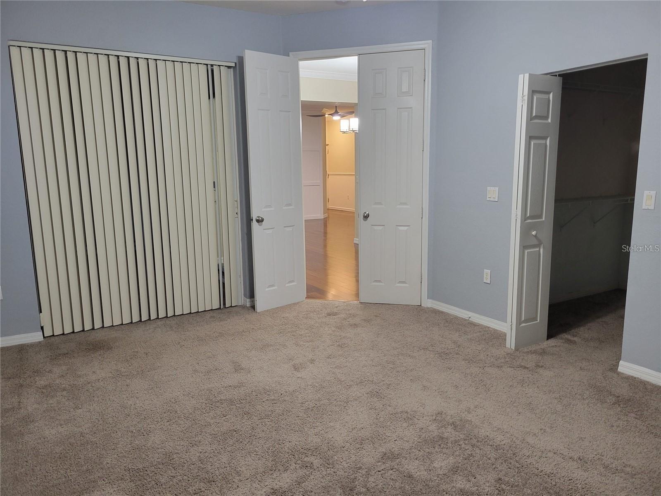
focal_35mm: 26
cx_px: 330
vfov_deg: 53.1
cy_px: 248
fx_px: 496
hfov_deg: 67.3
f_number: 1.8
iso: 250
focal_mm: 5.4
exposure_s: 1/40
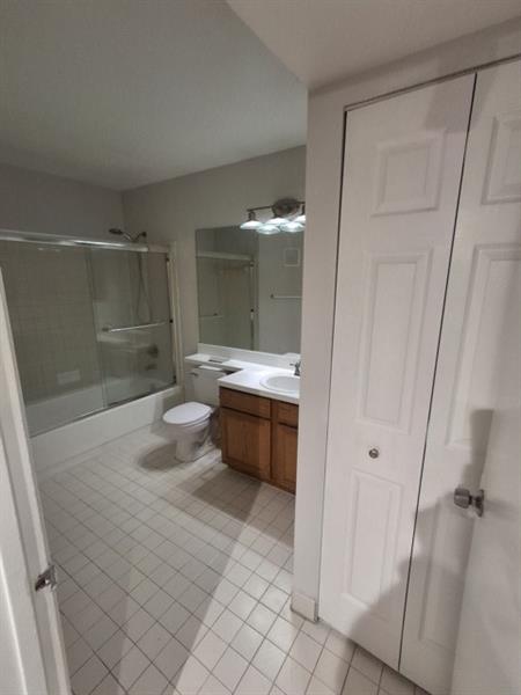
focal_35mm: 16
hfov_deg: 78.1
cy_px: 348
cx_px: 260
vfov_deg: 94.5
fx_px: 321
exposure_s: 1/40
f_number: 2.2
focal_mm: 1.64
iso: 160
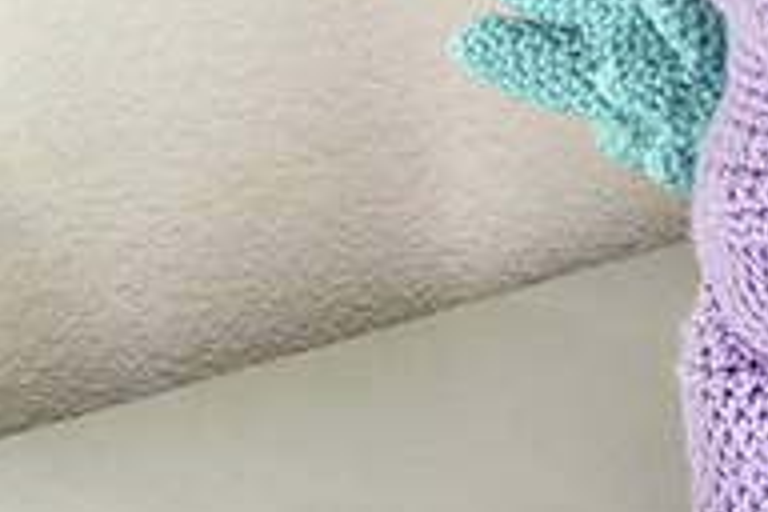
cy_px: 70
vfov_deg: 16.1
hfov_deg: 22.3
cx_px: 924
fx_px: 1792
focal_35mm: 84
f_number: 2.4
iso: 64
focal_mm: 3.3
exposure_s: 1/30
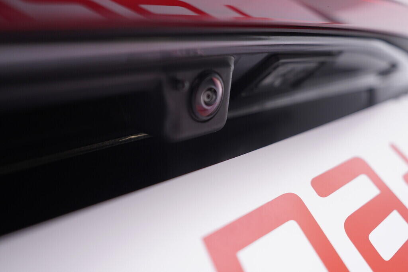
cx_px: 204
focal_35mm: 36
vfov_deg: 36.9
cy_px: 136
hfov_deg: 53.1
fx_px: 408
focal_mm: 24
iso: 125
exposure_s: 1/50
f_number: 3.2
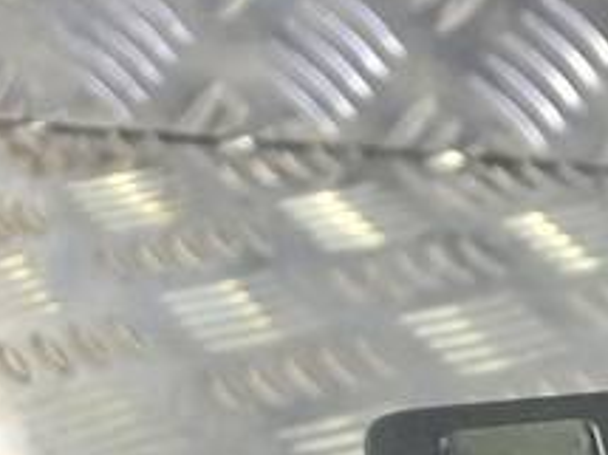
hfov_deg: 14.3
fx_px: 2089
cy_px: 868
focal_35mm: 119
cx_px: 1154
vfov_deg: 11.4
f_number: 1.8
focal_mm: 4.6
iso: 125
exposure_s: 1/50
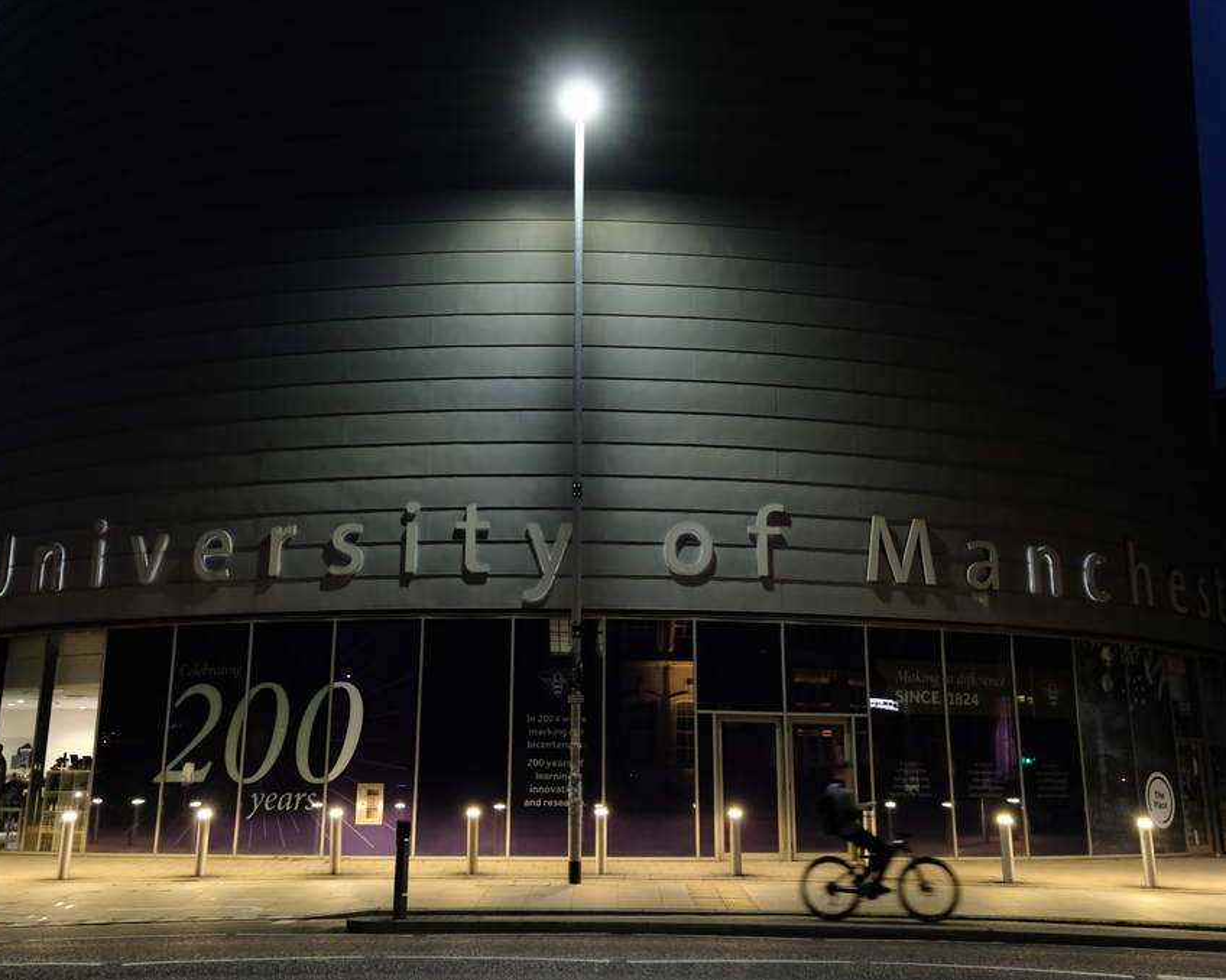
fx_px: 1233
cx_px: 584
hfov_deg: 52.8
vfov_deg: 43.3
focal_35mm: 34
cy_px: 489
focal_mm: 20
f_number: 2.8
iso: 3200
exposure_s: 1/56
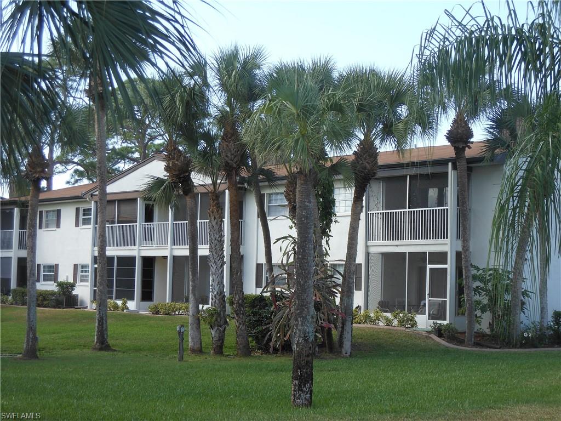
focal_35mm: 66
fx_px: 1070
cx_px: 280
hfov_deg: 29.4
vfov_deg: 22.3
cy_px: 210
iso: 80
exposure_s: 1/160
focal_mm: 11.7
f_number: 4.3
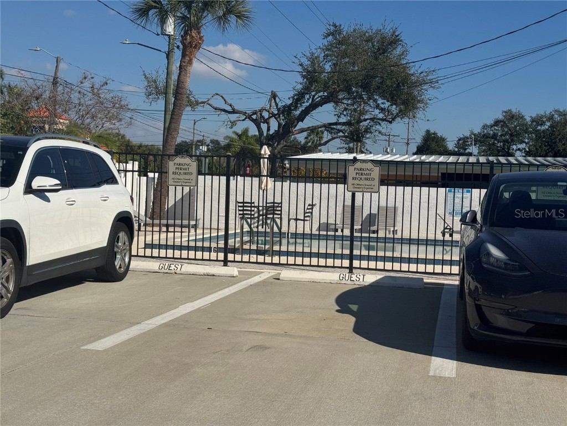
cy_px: 213
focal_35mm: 48
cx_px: 284
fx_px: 786
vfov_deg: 30.3
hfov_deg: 39.7
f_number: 1.78
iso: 80
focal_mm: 6.76
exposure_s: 1/12500
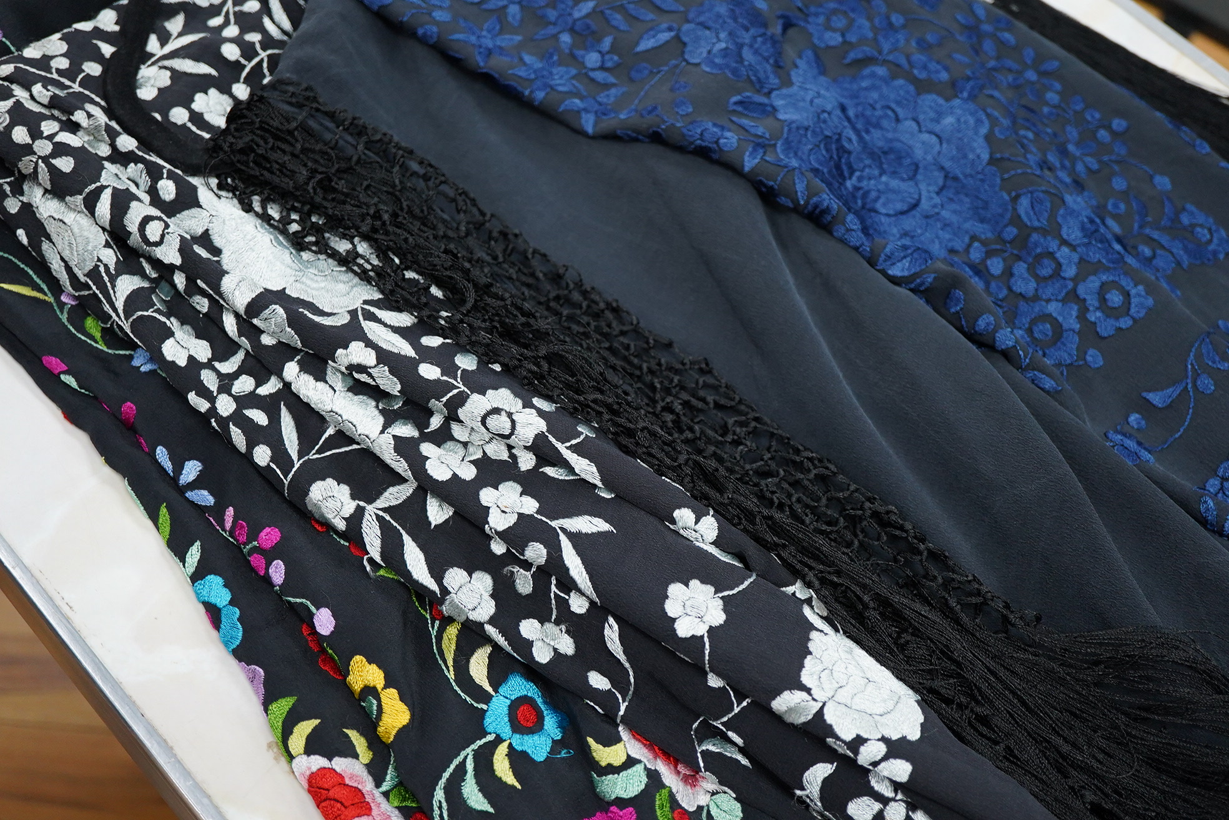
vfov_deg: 29.9
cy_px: 410
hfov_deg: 43.6
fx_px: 1536
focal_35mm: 45
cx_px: 614
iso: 1250
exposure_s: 1/125
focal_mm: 30
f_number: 3.5
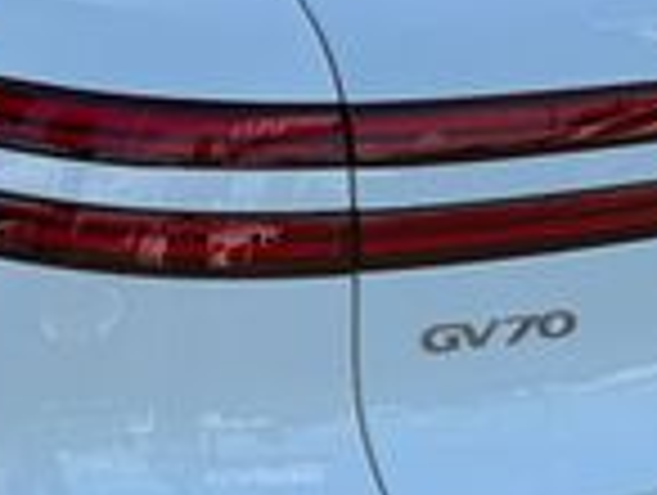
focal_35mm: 105
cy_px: 216
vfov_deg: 14.1
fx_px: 1996
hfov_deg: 18.5
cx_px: 148
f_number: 1.78
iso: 80
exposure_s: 1/3759
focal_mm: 6.76
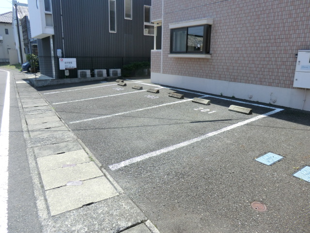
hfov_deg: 71.6
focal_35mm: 24
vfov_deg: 56.8
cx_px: 155
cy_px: 116
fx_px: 215
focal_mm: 4.3
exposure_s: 1/500
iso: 80
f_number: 3.2
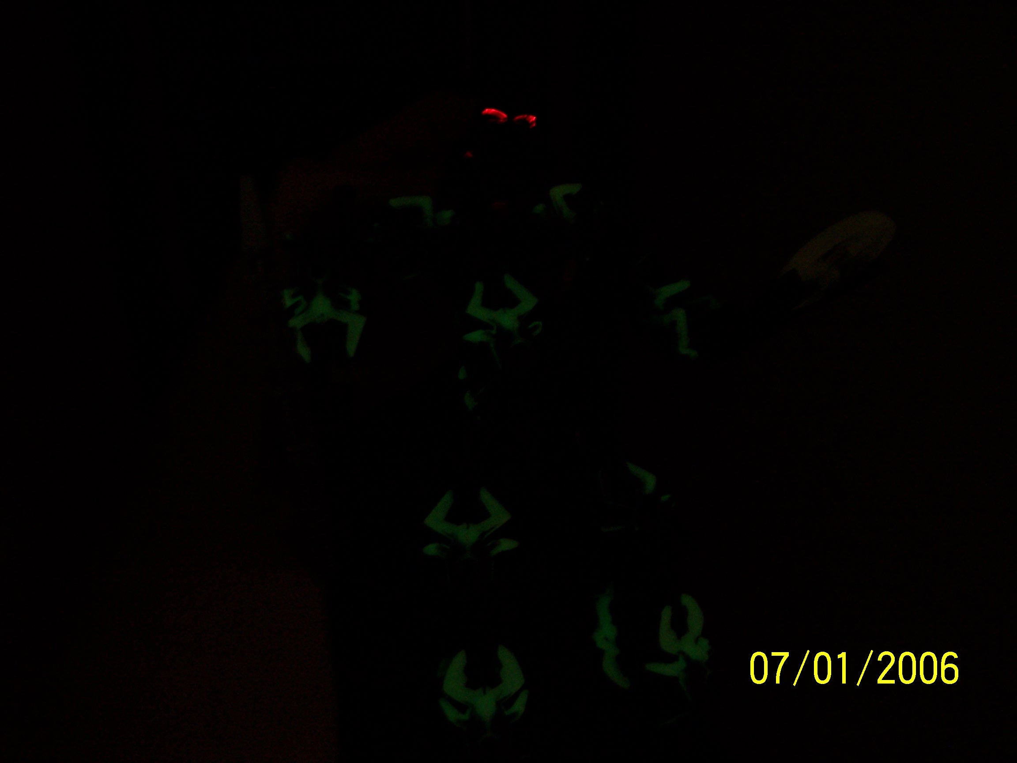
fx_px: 1116
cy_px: 382
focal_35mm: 38
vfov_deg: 37.7
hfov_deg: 49.0
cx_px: 508
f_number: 2.8
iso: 140
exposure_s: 1/8
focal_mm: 6.3
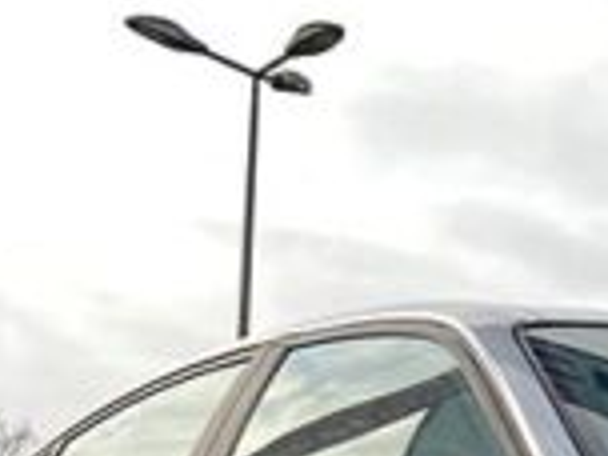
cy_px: 776
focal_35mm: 137
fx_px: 2406
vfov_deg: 10.3
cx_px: 1196
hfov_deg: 12.7
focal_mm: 4.25
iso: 32
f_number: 1.8
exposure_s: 1/201
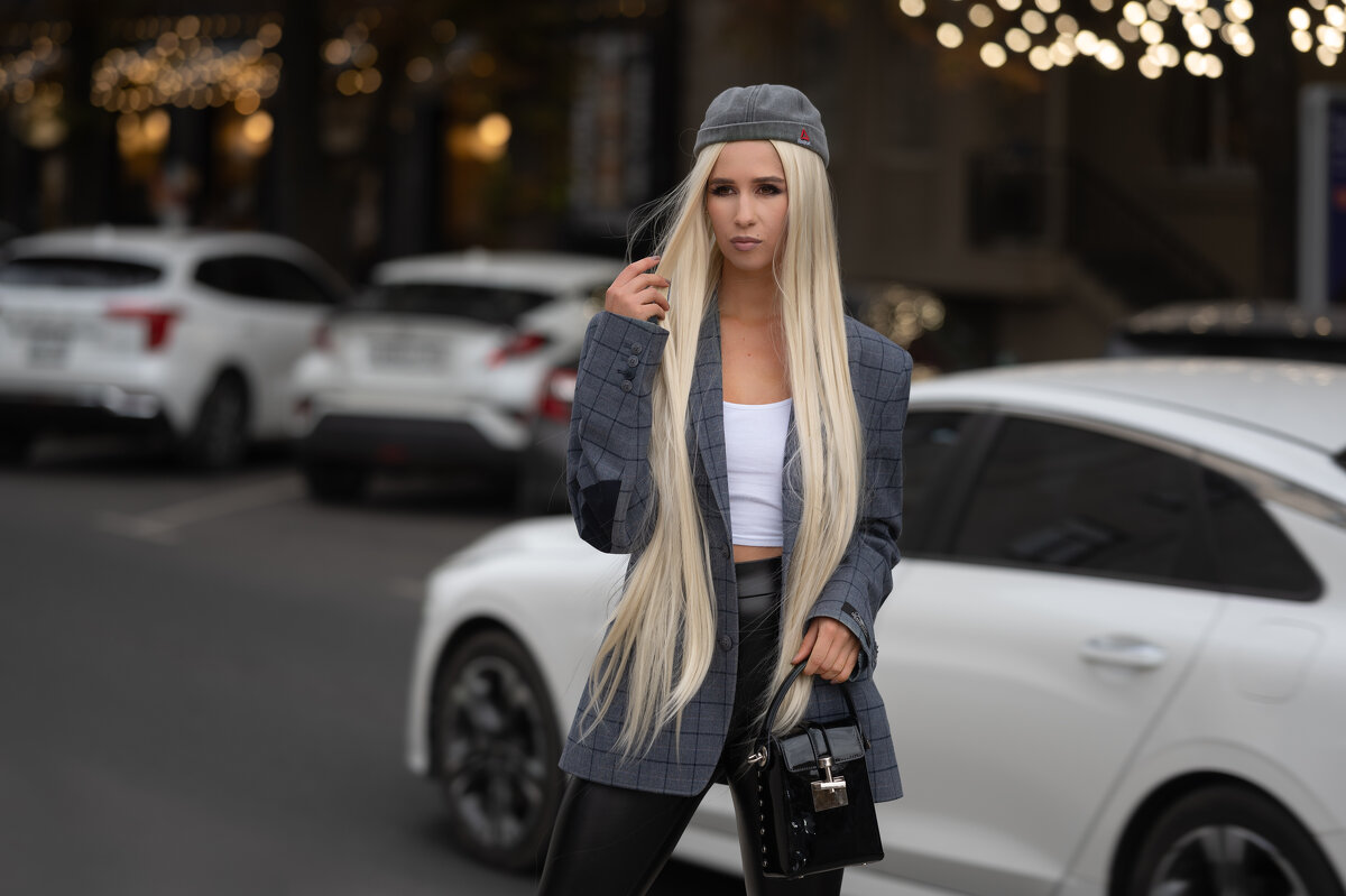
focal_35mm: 85
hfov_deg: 23.9
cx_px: 673
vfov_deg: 16.1
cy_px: 448
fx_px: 3177
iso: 100
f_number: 2.2
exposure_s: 1/200
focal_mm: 85
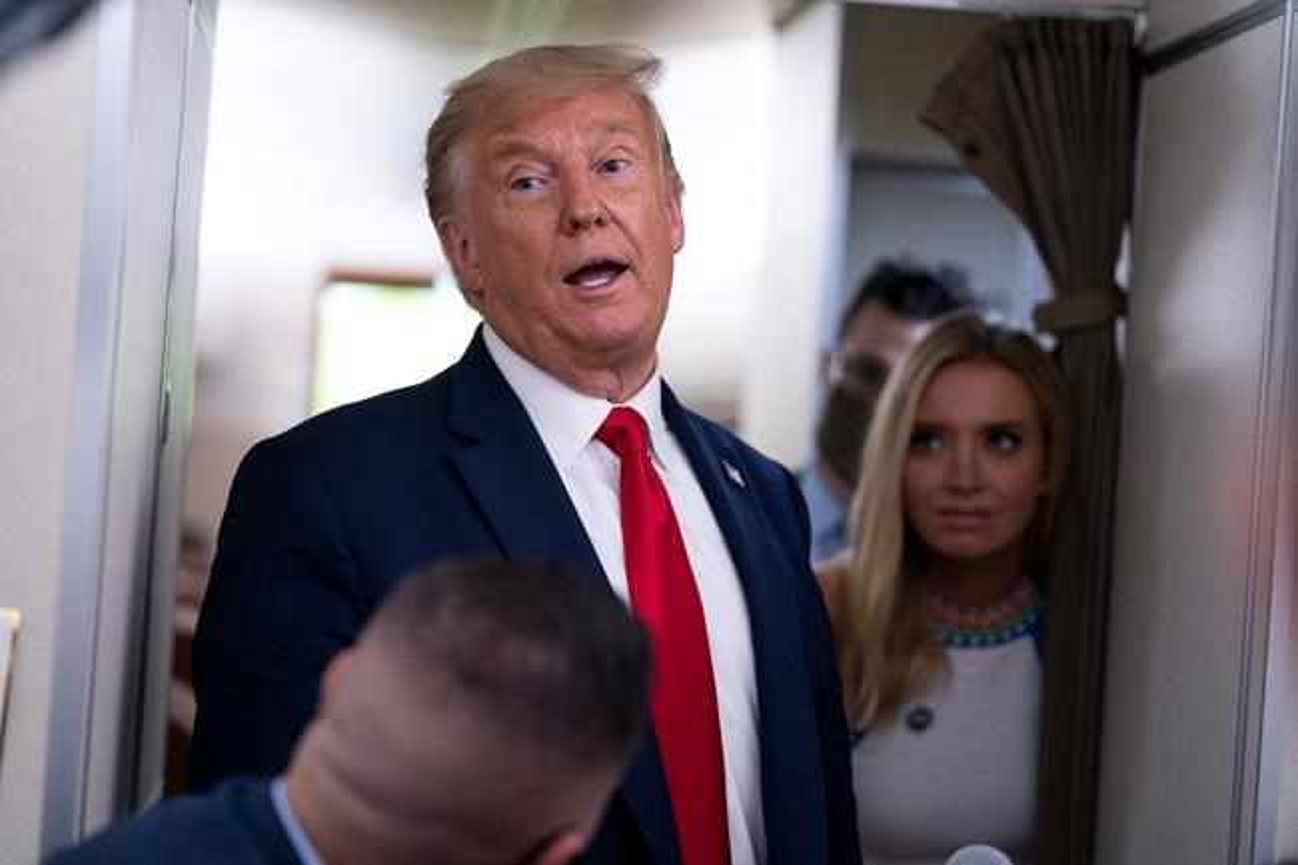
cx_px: 649
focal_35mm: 104
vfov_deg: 13.2
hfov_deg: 19.6
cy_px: 432
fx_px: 3749
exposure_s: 1/100
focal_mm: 104
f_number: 2.8
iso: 4000
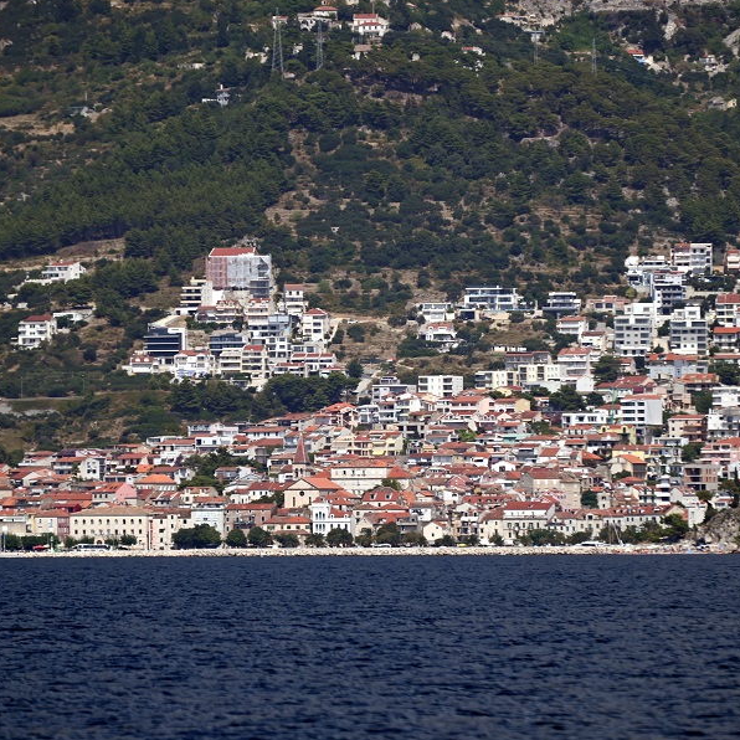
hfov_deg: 4.1
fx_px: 10352
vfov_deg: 4.1
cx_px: 395
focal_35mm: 428
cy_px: 357
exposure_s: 1/800
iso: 100
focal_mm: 300
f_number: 5.6
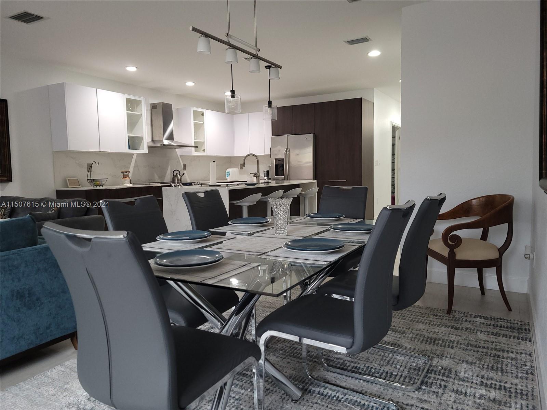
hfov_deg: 67.3
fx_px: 411
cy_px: 205
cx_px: 274
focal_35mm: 26
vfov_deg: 53.1
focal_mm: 5.4
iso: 200
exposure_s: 1/60
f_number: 1.8
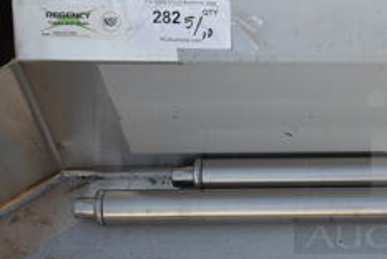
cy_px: 166
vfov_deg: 12.5
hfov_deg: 17.6
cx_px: 480
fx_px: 1184
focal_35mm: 110
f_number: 5.6
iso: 100
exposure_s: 1/125
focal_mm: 28
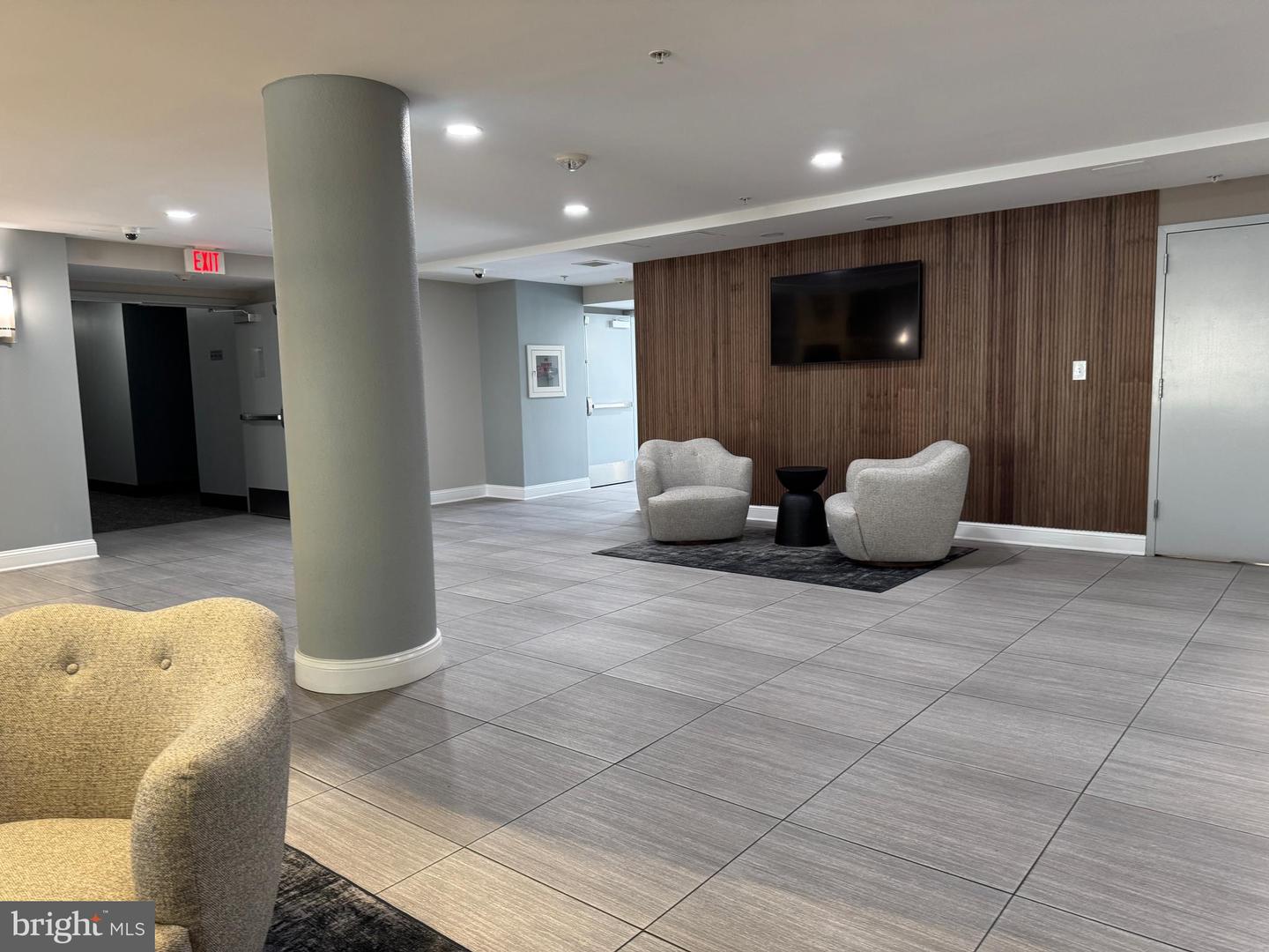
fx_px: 880
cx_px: 634
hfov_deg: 71.6
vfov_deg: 56.8
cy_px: 476
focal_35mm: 24
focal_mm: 6.76
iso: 200
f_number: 1.78
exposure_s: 1/60
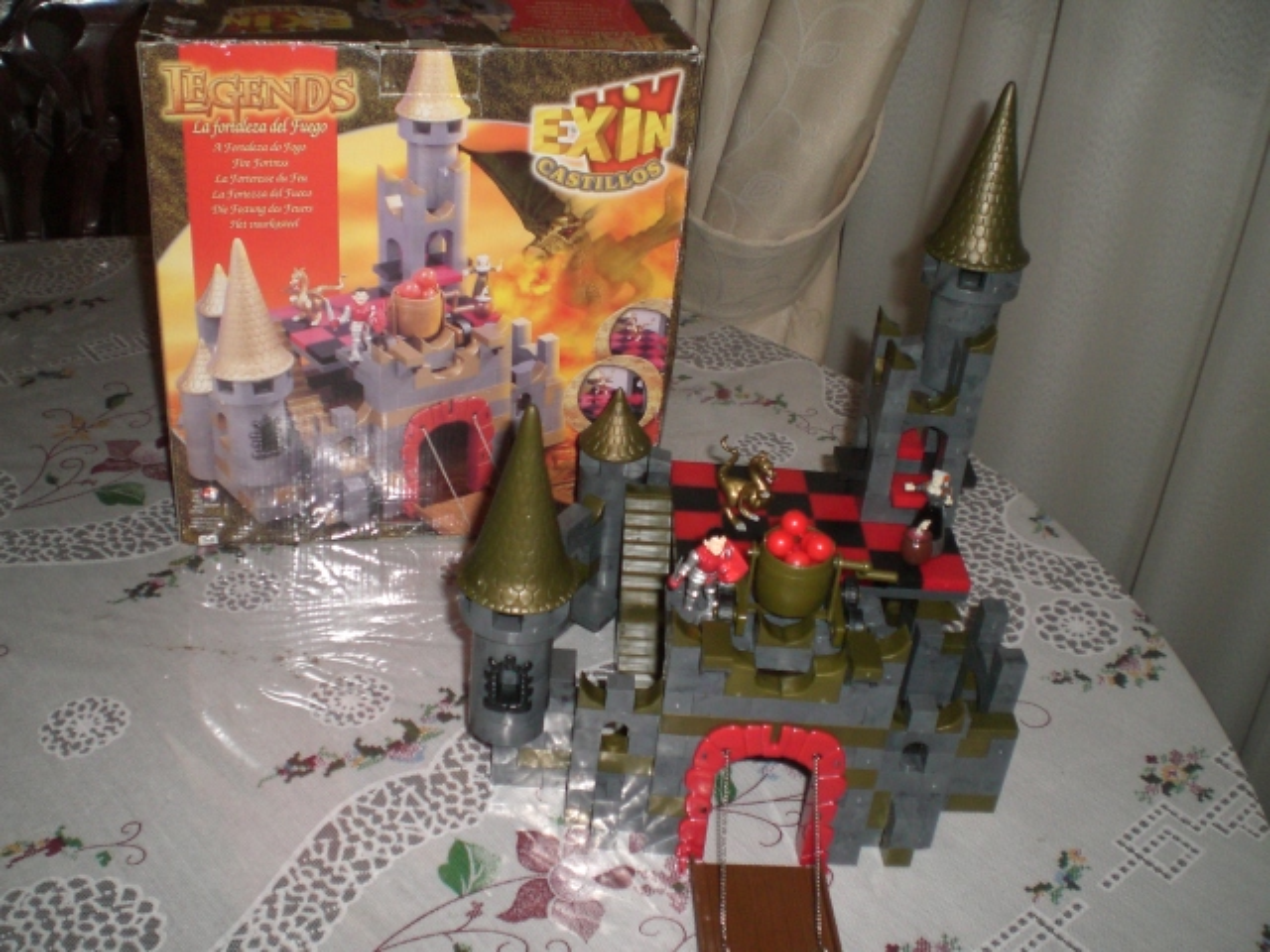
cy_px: 476
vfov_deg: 37.7
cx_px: 635
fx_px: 1394
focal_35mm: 38
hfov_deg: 49.0
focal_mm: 6.3
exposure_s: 1/60
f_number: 3.1
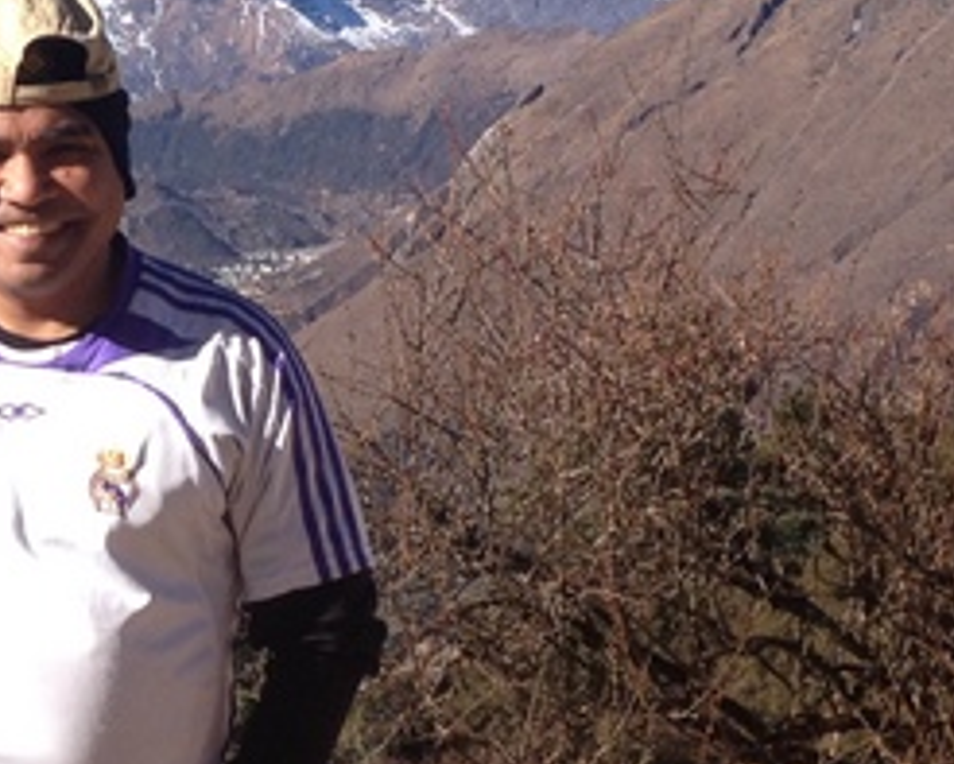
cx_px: 47
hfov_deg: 15.2
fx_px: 3531
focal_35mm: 125
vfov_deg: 12.3
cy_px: 522
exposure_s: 1/1104
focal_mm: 4.28
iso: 50
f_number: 2.4
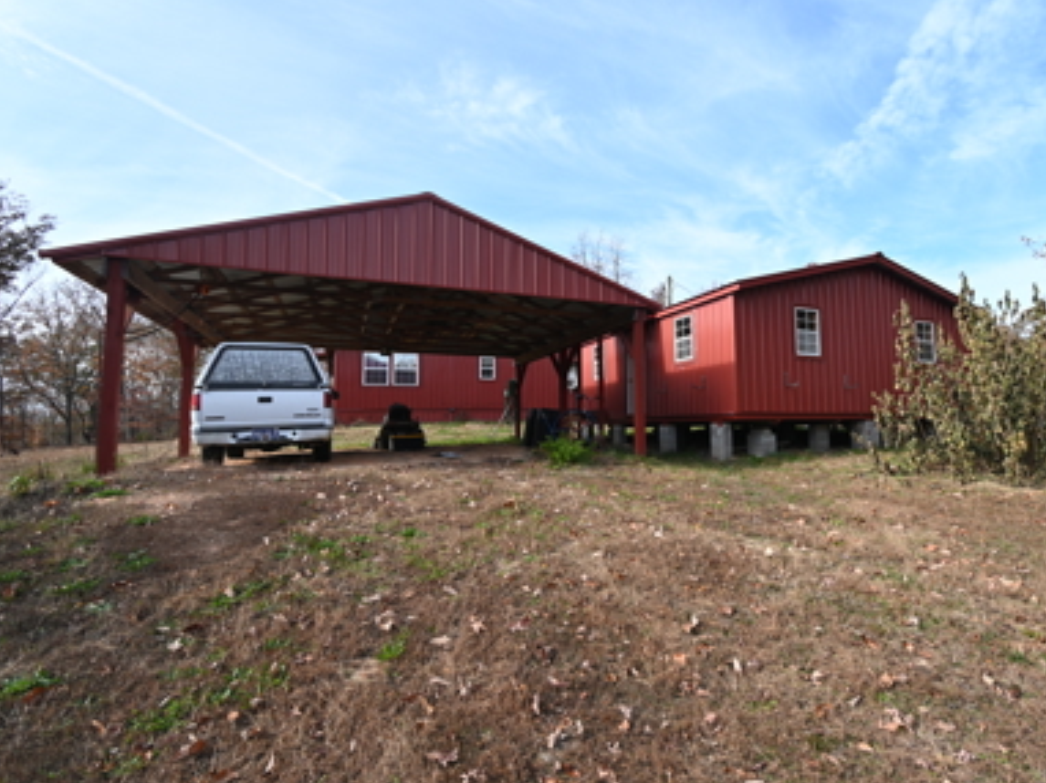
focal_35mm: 17
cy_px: 389
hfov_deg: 90.5
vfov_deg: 74.7
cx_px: 594
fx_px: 513
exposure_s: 1/250
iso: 110
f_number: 5.6
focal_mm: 10
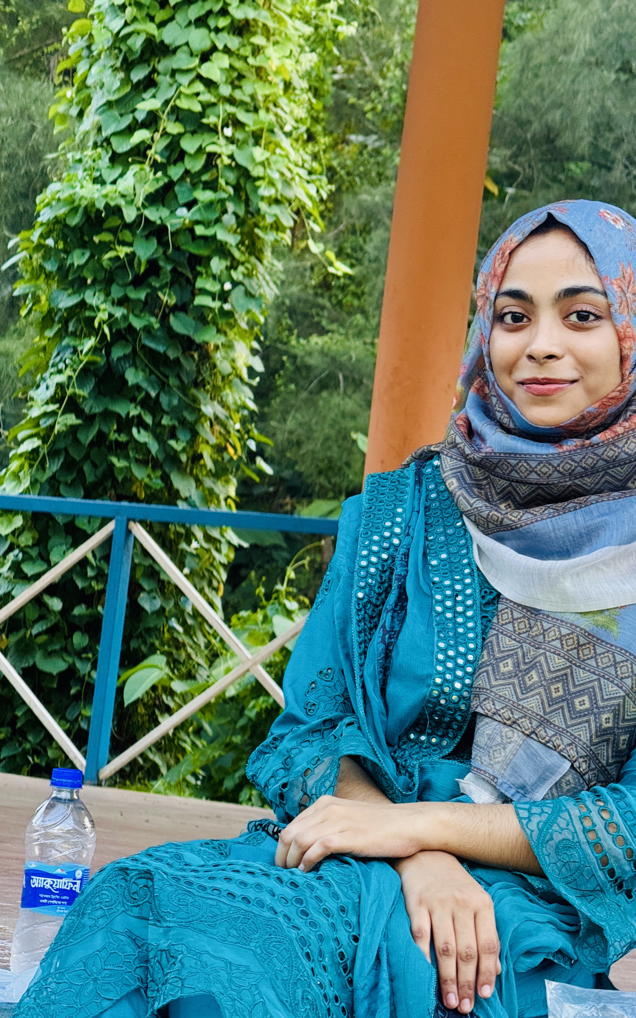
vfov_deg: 15.5
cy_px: 499
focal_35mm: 135
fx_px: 3744
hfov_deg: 9.7
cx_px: 403
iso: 160
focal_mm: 15.66
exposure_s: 1/99
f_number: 2.8
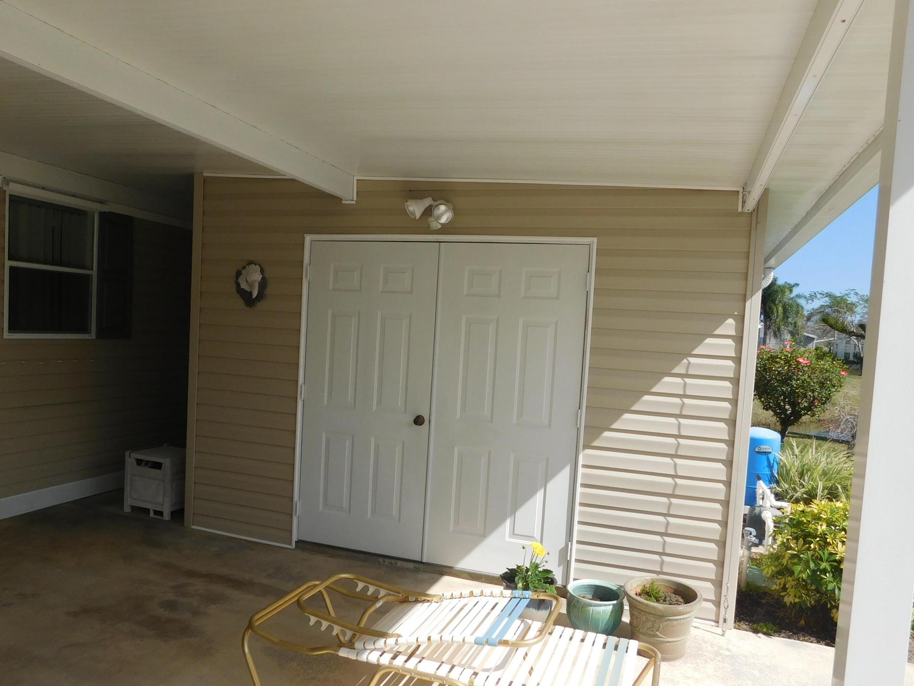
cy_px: 372
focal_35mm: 26
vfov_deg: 53.0
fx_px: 687
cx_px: 461
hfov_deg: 67.3
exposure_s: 1/500
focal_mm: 4
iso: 125
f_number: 6
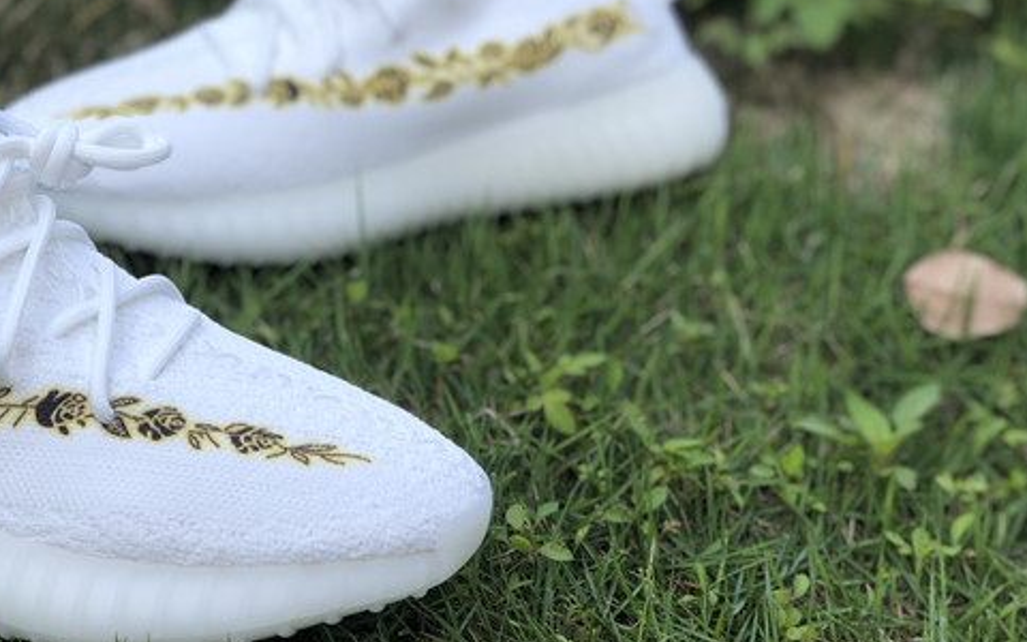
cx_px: 259
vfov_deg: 15.3
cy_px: 183
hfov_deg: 24.1
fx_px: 2379
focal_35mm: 85
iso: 16
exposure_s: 1/206
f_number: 2.4
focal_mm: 6
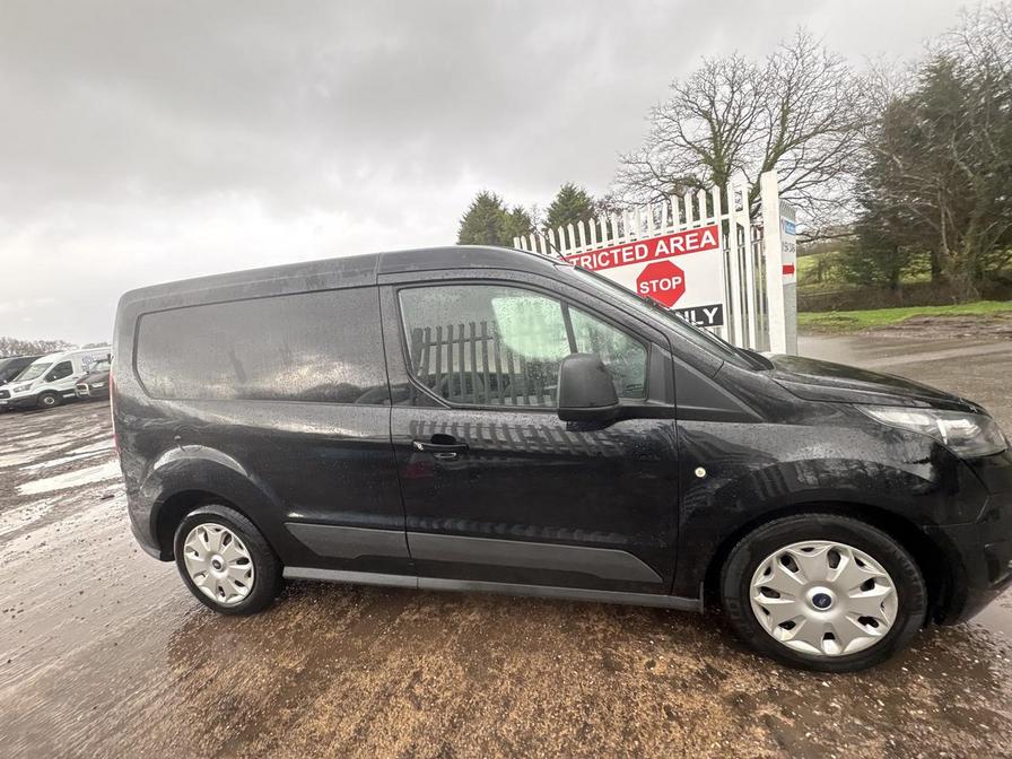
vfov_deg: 85.7
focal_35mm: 14
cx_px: 506
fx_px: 409
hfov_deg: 102.1
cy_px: 380
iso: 125
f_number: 2.2
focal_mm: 2.22
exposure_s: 1/99
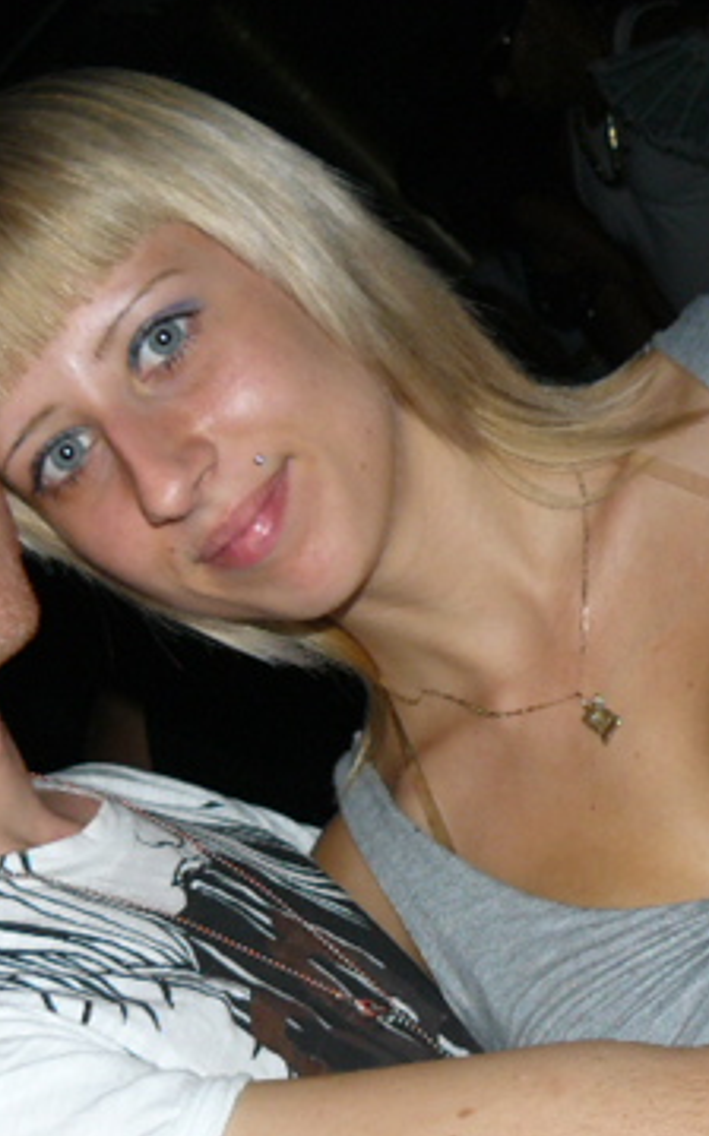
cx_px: 326
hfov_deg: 19.1
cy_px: 683
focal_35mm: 68
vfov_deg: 30.1
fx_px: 2105
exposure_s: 1/25
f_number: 2.8
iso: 100
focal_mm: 6
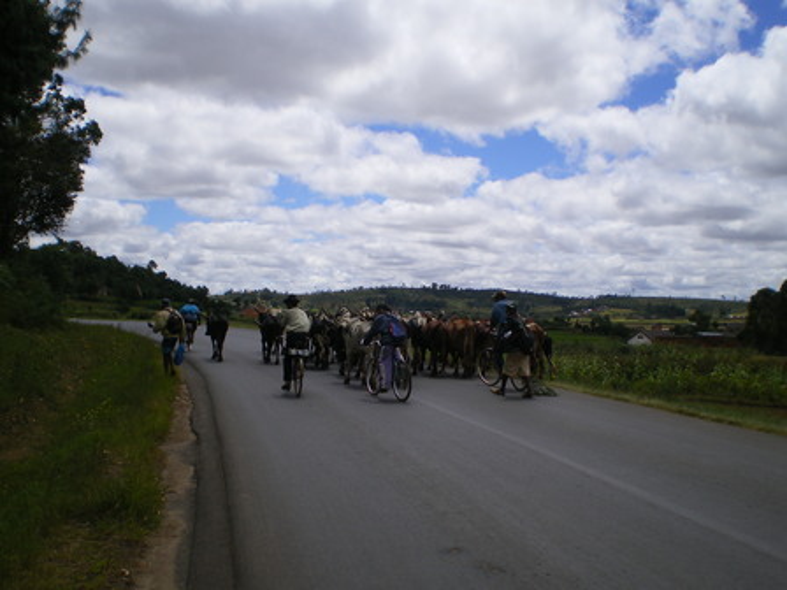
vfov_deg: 37.7
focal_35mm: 38
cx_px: 394
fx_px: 864
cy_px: 295
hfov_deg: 49.0
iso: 64
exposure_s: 1/640
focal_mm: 6.3
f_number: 4.6
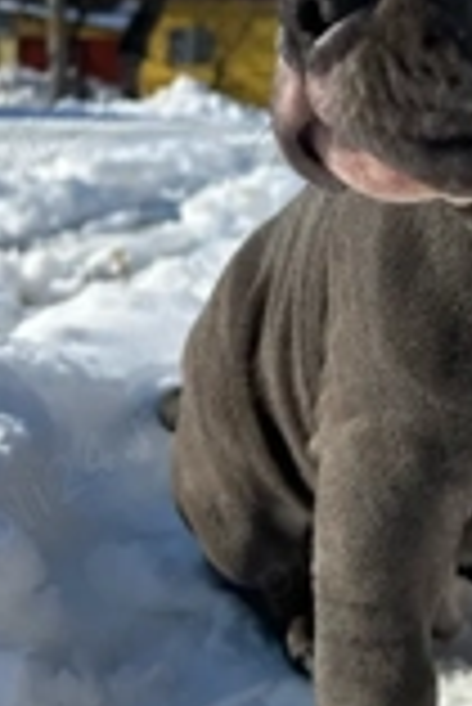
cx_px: 485
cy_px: 198
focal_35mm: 69
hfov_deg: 19.2
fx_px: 1354
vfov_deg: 28.9
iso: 50
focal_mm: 5.7
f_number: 1.5
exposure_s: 1/6211
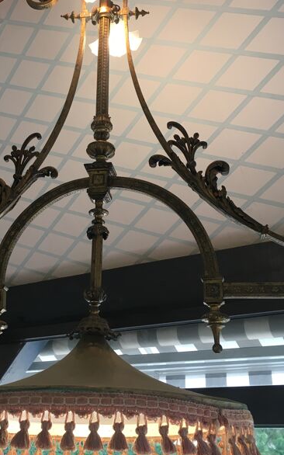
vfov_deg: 46.8
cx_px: 95
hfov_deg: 30.3
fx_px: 520
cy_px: 174
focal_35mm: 42
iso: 32
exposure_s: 1/33
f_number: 2.2
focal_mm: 4.15
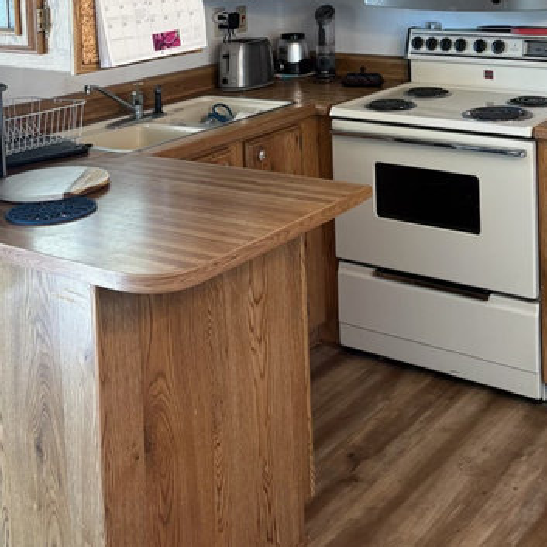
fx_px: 894
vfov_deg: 31.2
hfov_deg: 33.8
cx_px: 347
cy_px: -15
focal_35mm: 50
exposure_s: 1/60
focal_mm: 5.96
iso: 125
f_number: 1.6
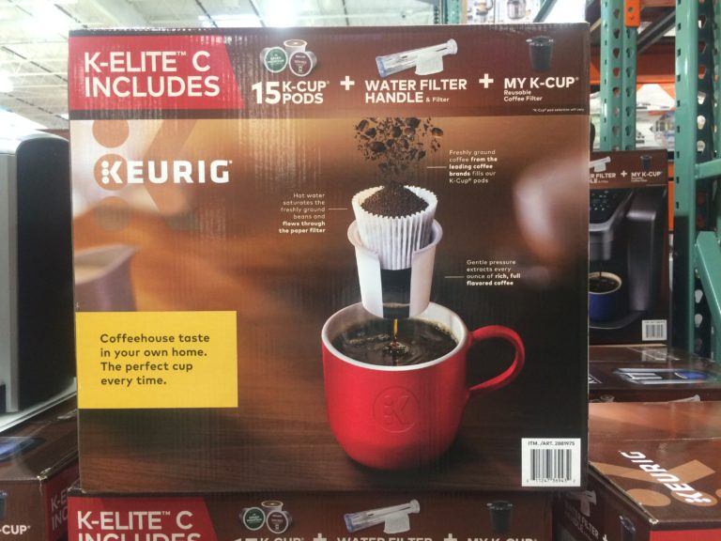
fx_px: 604
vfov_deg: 48.2
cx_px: 360
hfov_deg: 61.7
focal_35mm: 29
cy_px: 270
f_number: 2.2
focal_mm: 4.15
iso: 200
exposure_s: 1/33
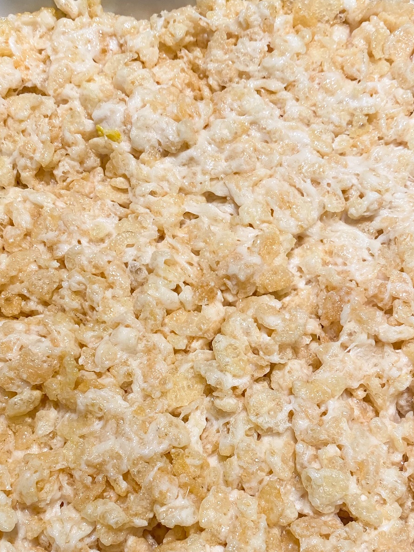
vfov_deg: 42.5
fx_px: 702
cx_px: 207
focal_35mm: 44
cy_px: 360
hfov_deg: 32.9
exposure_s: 1/120
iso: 64
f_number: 1.8
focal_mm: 4.25
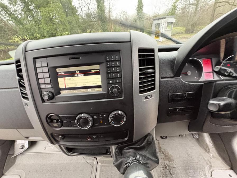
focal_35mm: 14
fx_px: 96
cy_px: 89
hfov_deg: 102.1
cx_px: 118
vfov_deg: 85.7
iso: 800
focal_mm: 2.22
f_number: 2.2
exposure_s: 1/60
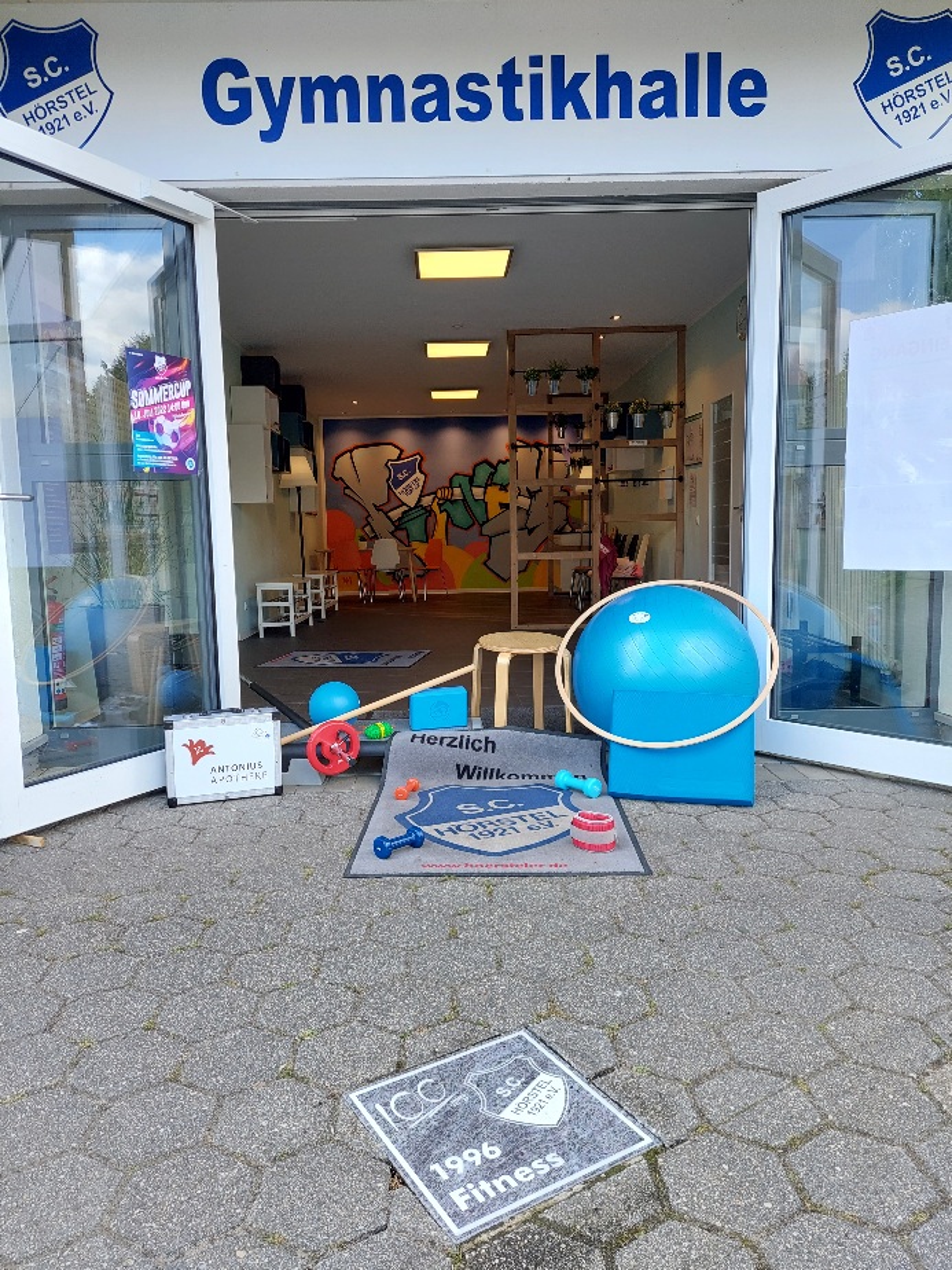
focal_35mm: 24
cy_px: 635
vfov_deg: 71.6
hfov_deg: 56.8
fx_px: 880
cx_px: 476
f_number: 1.8
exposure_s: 1/192
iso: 40
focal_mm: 5.23
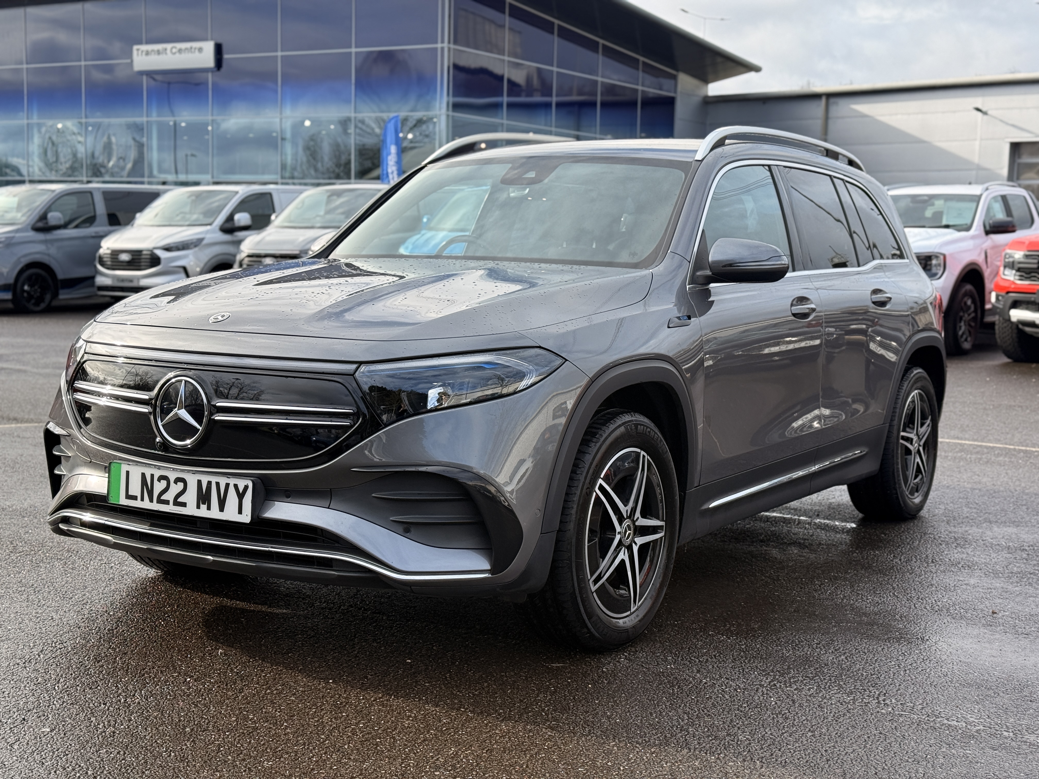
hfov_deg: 39.7
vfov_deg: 30.3
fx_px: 1441
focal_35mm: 48
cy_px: 390
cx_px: 520
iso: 64
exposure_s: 1/2033
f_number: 1.78
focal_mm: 6.76
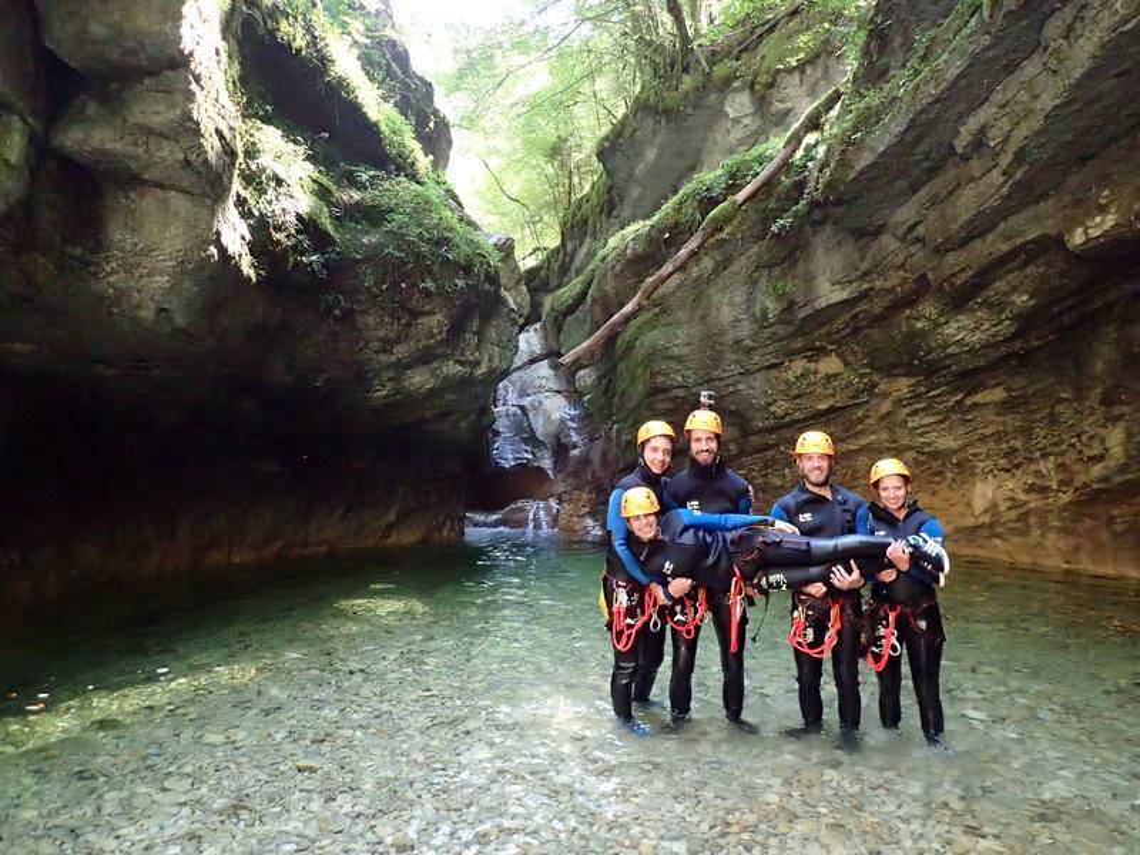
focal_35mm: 25
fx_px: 823
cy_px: 428
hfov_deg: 69.4
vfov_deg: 54.9
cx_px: 570
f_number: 2
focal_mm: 4.5
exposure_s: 1/250
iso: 1600
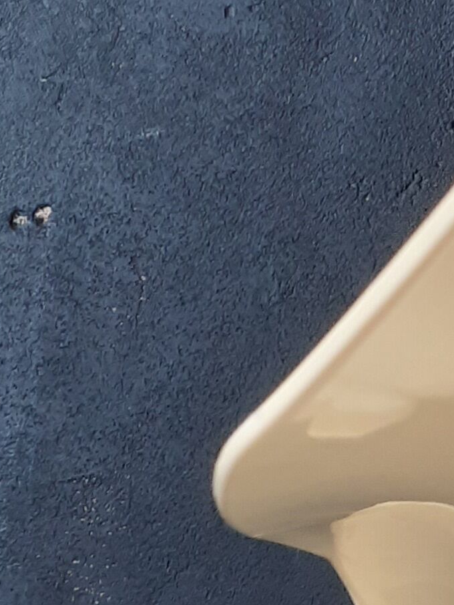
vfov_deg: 15.9
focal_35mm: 123
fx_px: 2150
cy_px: 501
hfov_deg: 11.4
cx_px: 746
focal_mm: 3.6
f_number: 1.9
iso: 64
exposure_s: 1/50
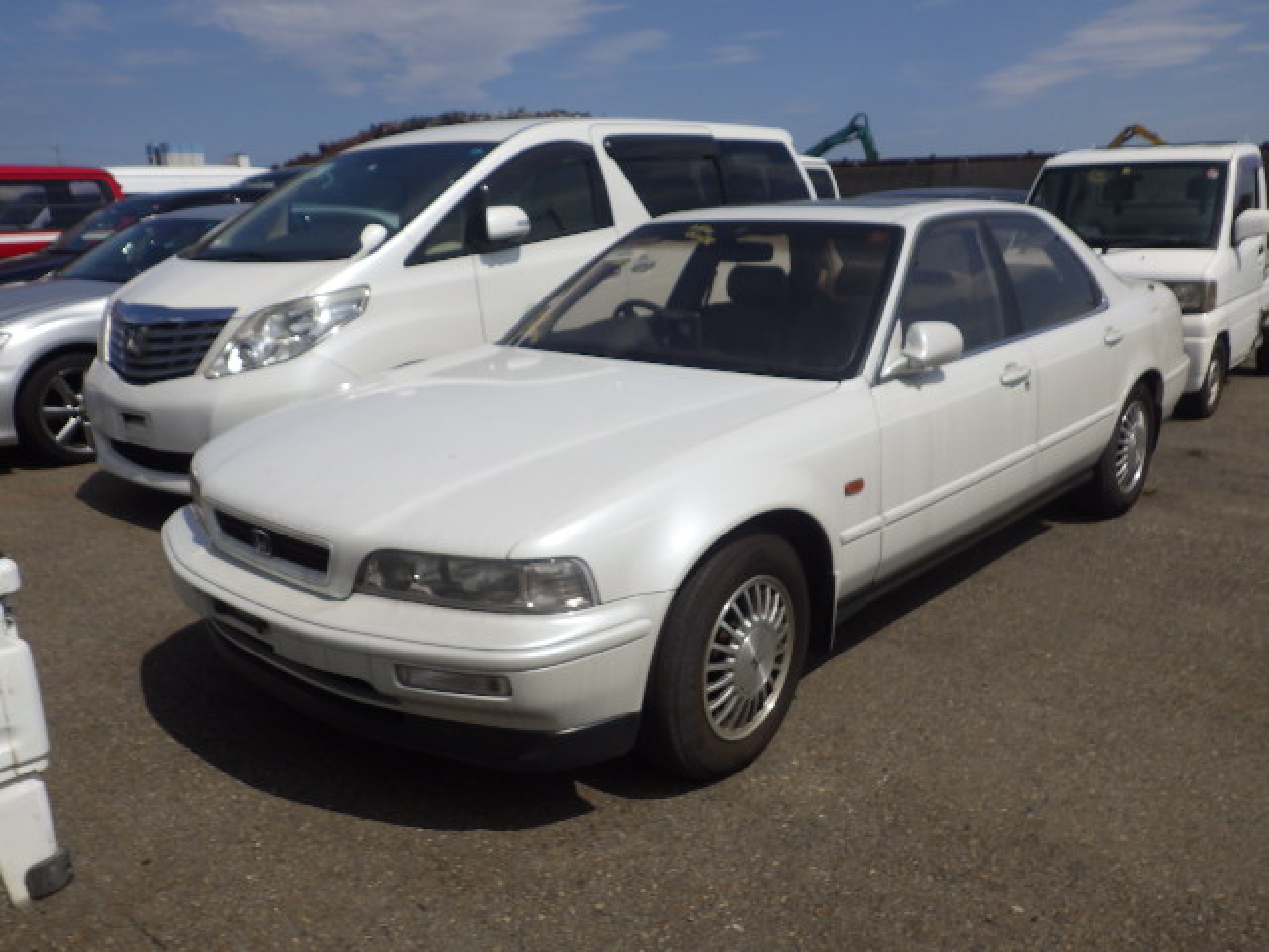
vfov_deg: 49.7
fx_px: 1026
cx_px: 634
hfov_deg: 63.4
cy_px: 476
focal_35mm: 28
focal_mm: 5
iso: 125
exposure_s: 1/2500
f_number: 4.2
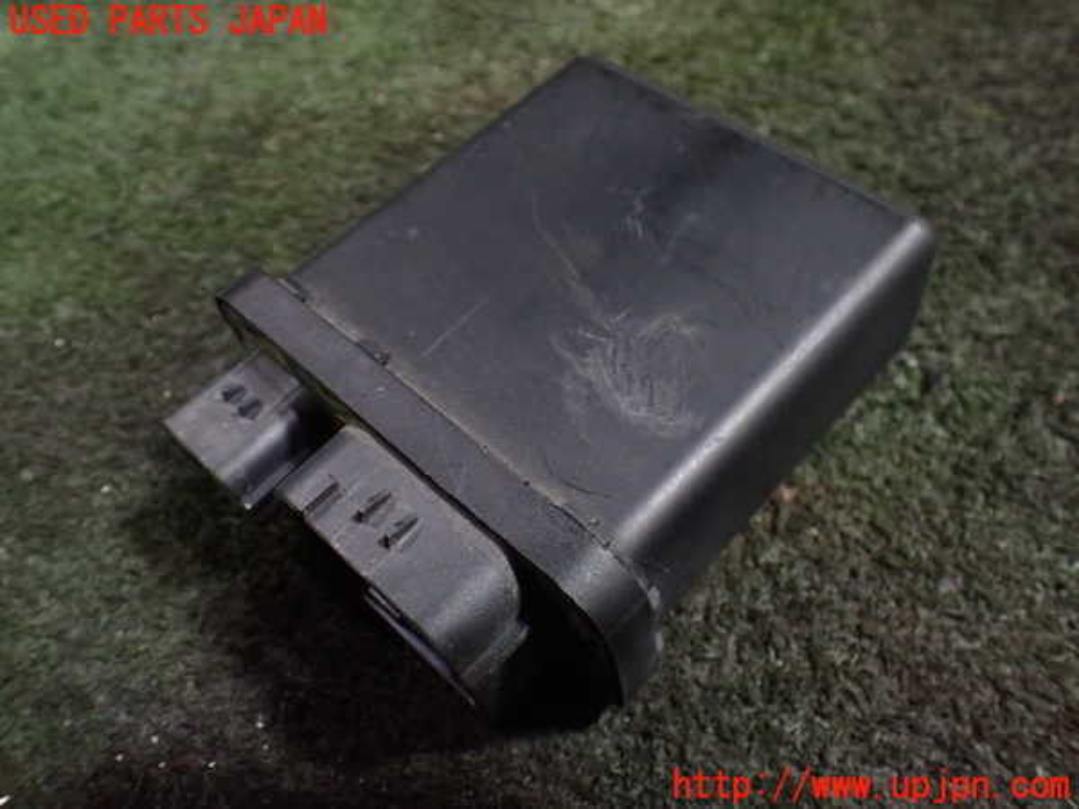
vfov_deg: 46.8
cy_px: 404
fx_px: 935
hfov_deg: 60.0
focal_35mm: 30
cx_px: 540
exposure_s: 1/60
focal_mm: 5.4
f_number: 2.3
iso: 800
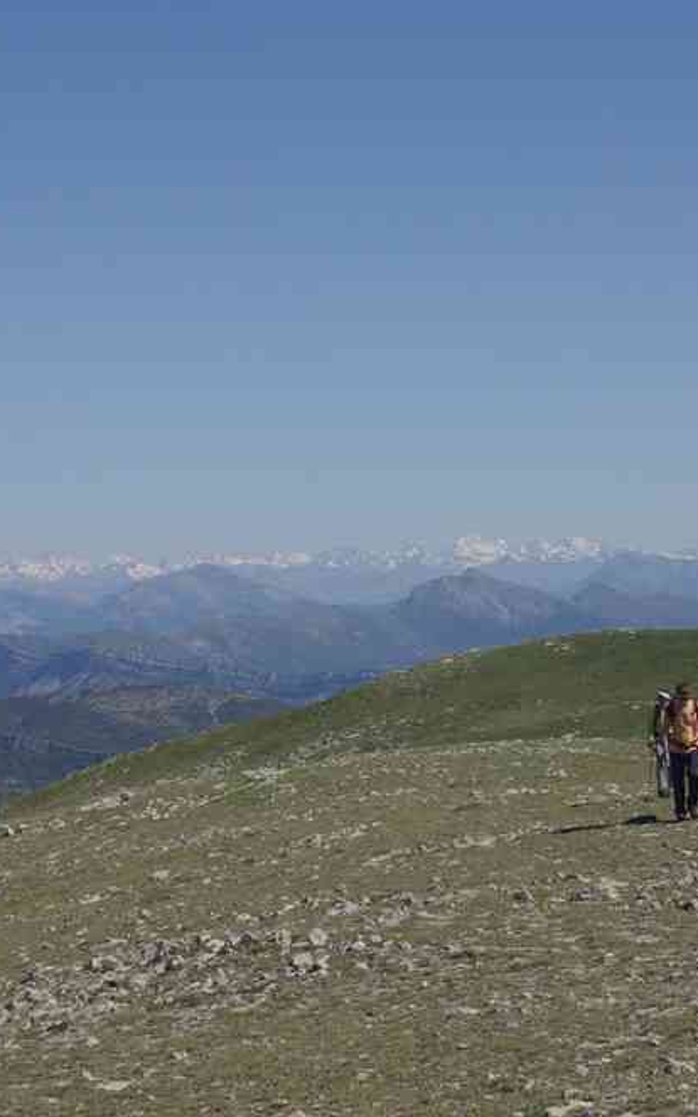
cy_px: 559
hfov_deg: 10.3
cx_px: 392
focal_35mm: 127
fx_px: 3861
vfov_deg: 16.5
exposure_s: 1/250
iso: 100
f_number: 9.5
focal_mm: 55
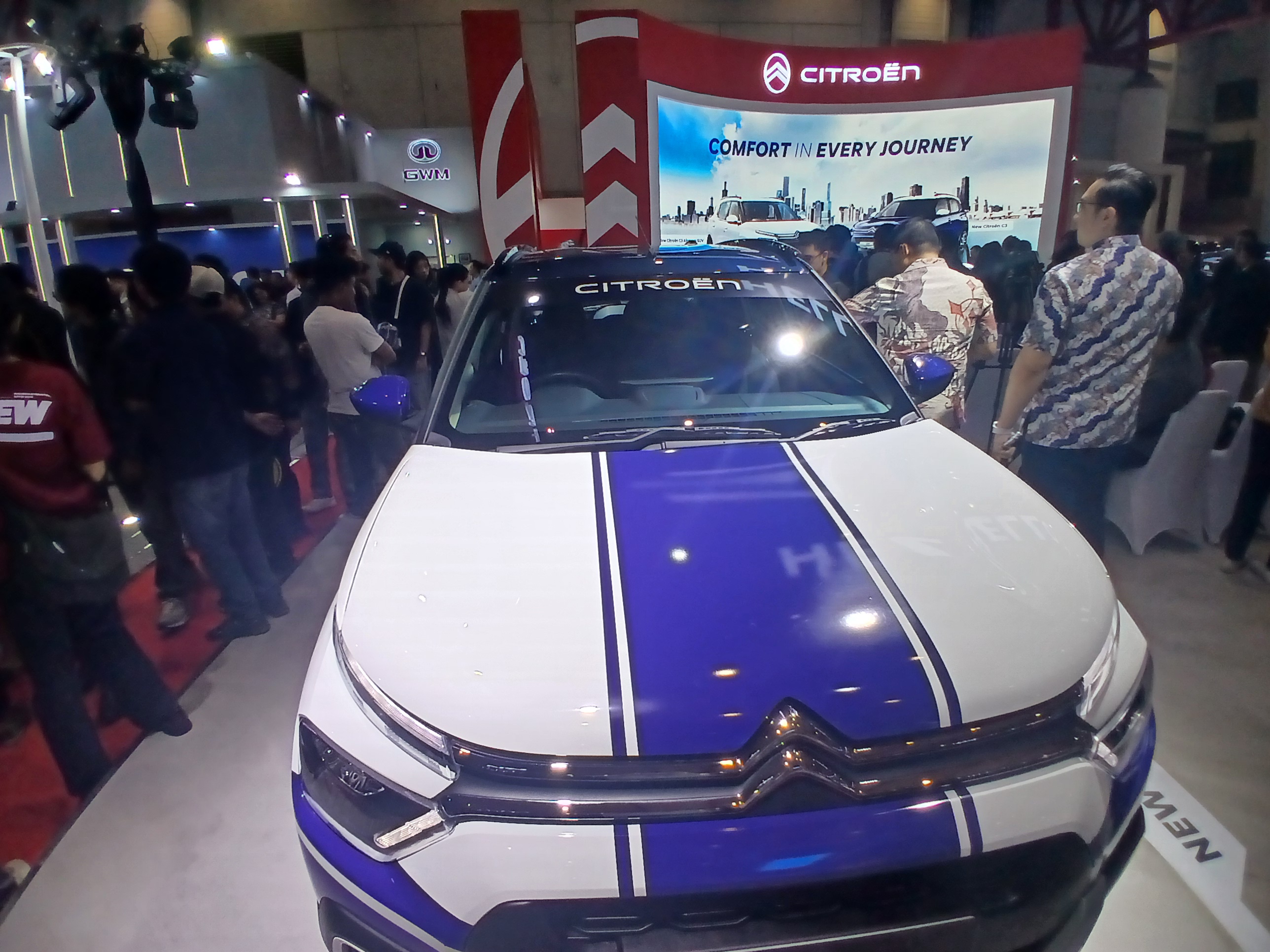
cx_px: 635
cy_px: 476
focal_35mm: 17
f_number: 2.2
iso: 50
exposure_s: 1/144
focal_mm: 1.4
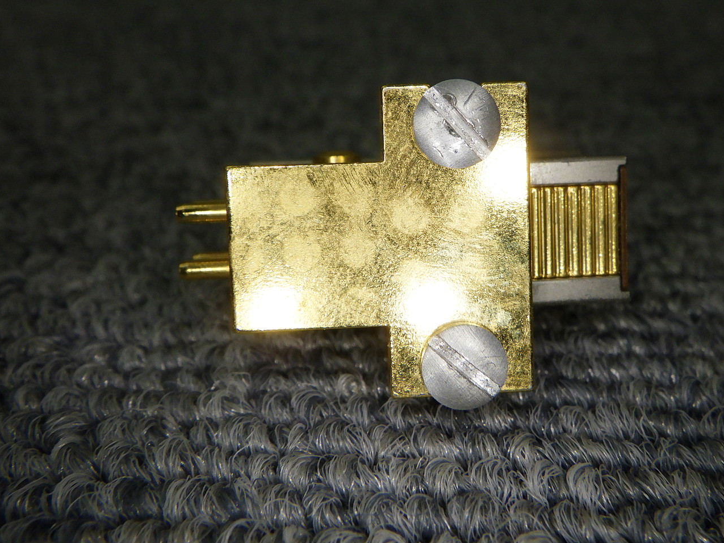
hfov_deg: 46.7
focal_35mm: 40
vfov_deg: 35.9
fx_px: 837
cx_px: 416
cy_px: 238
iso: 250
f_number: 4.6
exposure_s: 1/400
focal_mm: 6.1
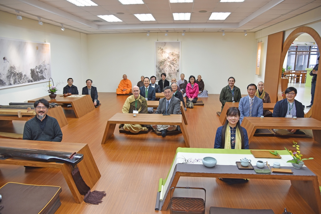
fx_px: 214
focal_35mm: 24
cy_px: 107
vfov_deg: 53.2
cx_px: 160
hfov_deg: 73.7
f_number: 4
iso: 400
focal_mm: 24
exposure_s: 1/60
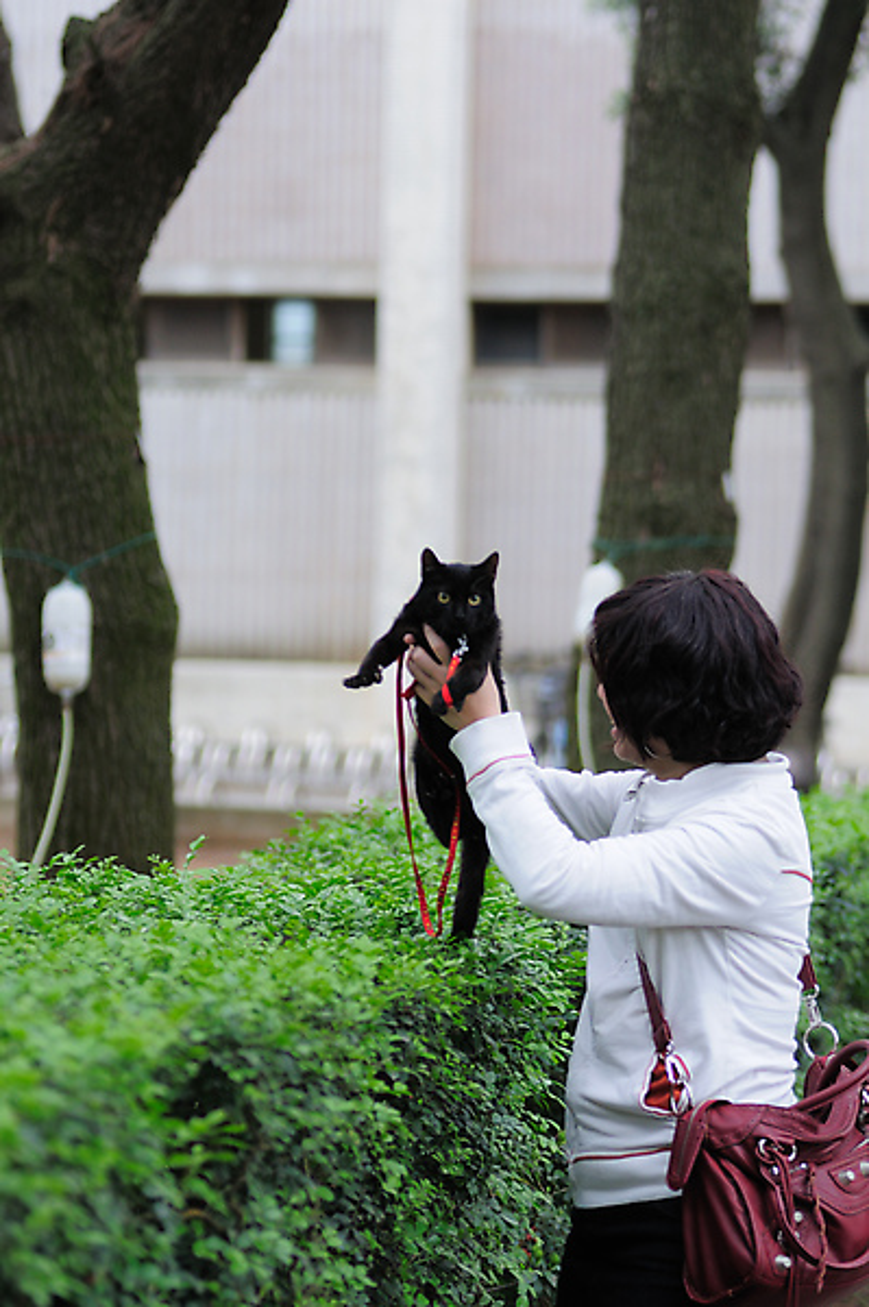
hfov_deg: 10.1
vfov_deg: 15.2
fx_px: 4896
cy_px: 654
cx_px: 434
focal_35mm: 135
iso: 400
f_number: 3.5
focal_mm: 90
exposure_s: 1/500
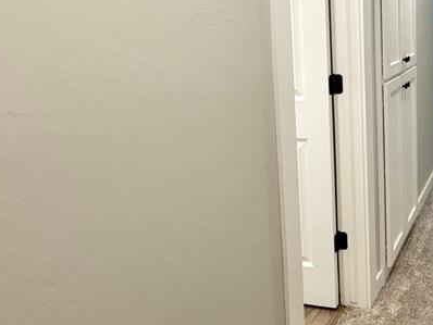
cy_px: 65
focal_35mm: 36
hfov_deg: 45.3
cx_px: 408
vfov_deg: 38.2
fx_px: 451
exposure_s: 1/120
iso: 250
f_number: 2.2
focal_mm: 2.22
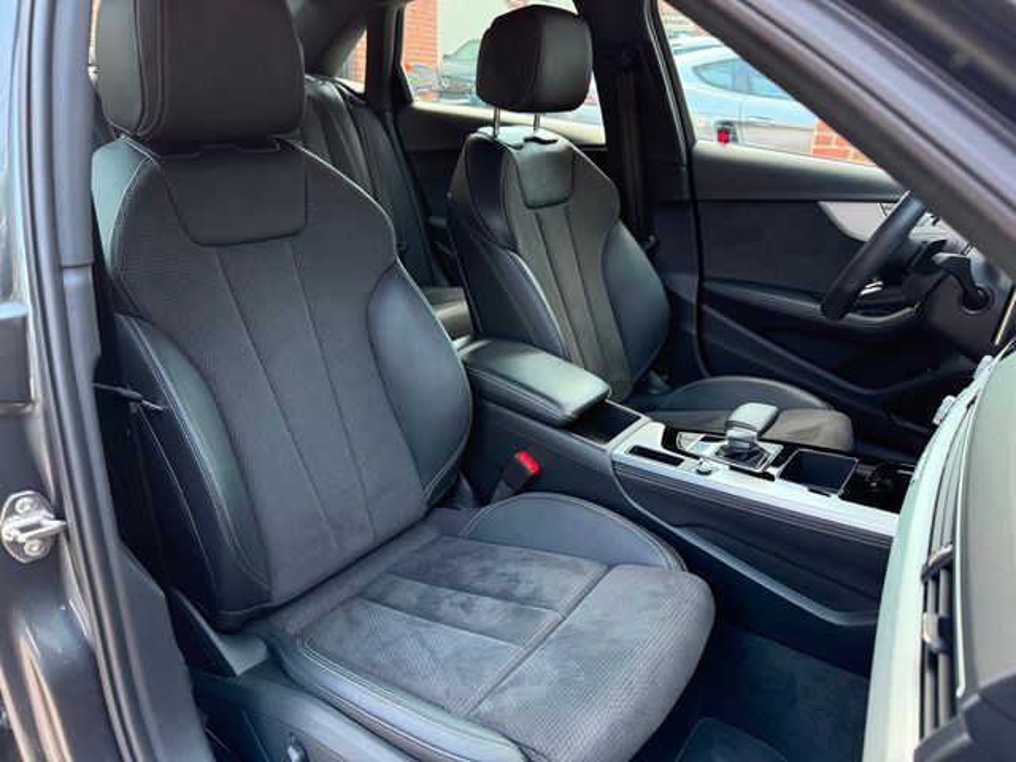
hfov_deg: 71.6
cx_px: 508
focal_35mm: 24
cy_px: 381
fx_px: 704
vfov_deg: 56.8
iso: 200
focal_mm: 6.76
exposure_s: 1/163
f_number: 1.78
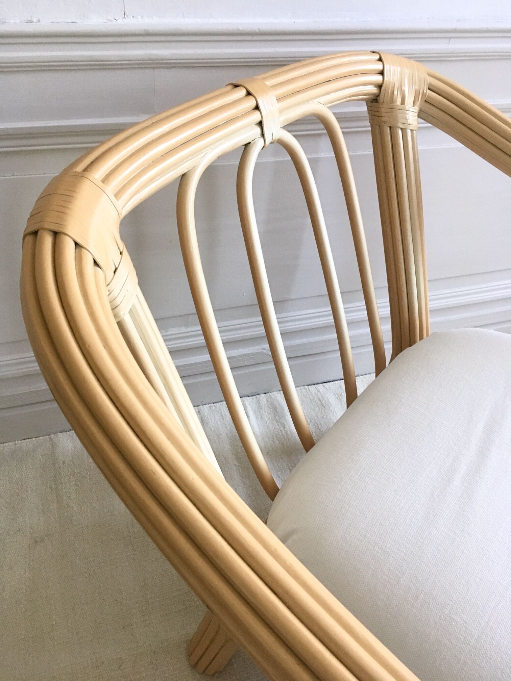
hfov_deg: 48.2
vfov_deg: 61.7
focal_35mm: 29
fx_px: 571
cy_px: 340
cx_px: 256
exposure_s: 1/33
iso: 160
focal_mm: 4.15
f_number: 2.2
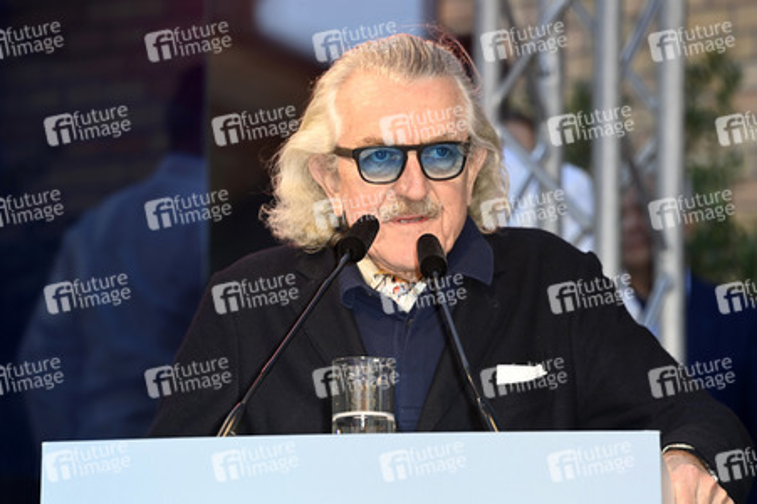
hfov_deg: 6.9
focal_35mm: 300
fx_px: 6304
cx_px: 378
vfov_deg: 4.6
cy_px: 252
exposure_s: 1/250
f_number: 8
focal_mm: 300
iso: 640
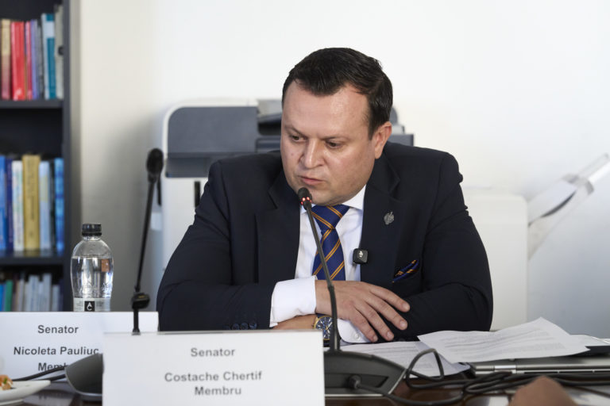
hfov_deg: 17.8
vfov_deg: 11.9
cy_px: 203
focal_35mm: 115
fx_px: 1948
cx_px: 305
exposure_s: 1/160
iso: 3200
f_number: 5.6
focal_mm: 115
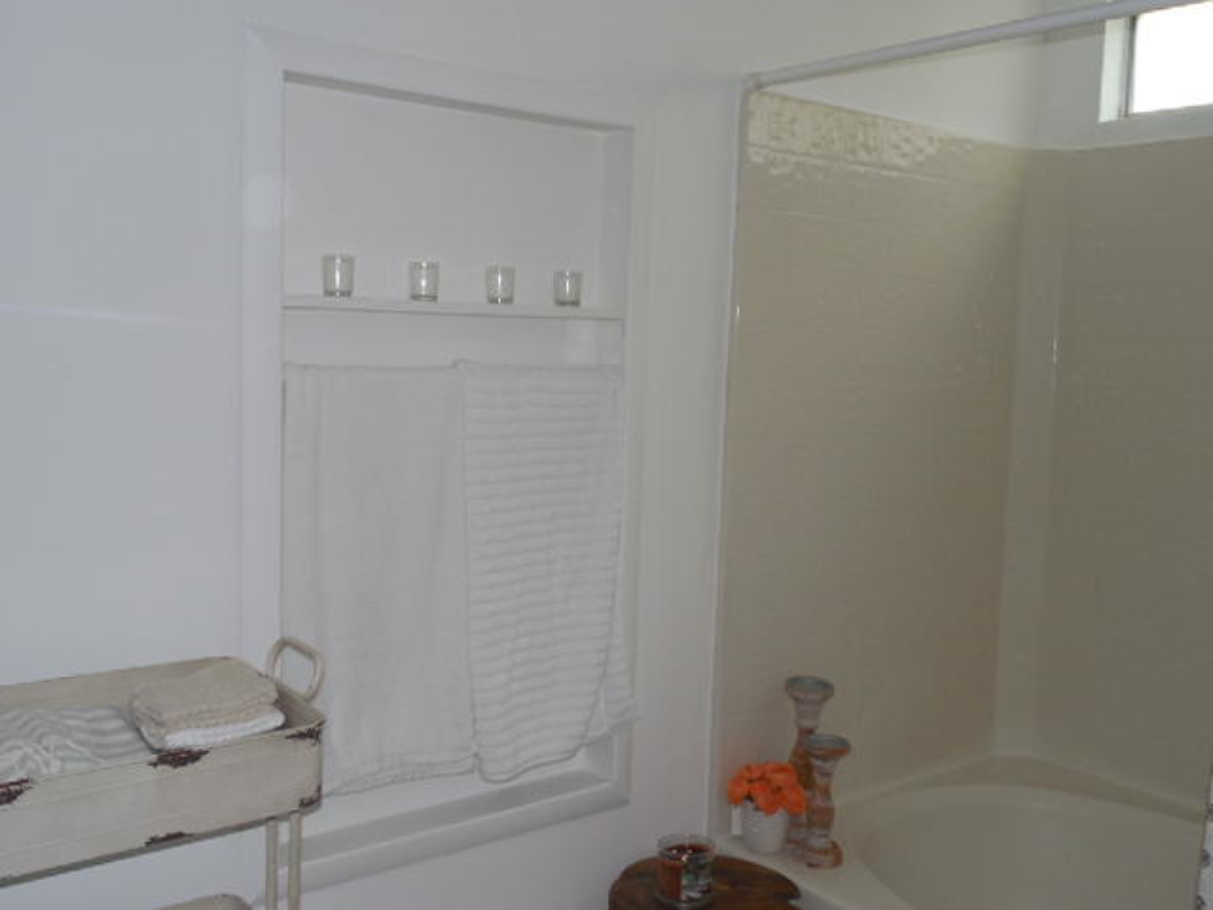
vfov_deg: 40.7
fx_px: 1226
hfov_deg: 52.6
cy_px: 455
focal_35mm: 35
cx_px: 606
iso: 125
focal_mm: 6.3
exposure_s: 1/30
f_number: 3.7
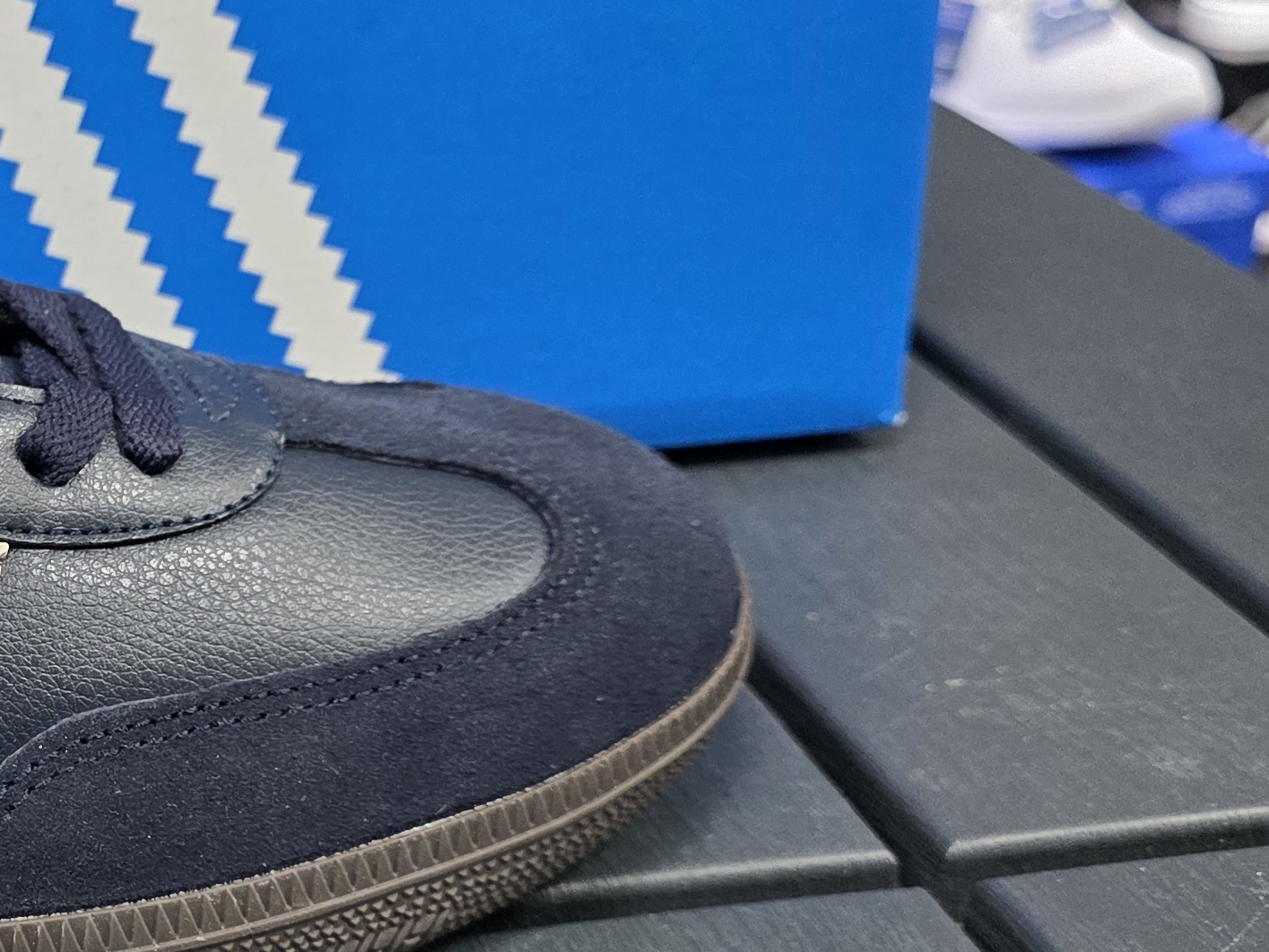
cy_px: 557
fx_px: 2383
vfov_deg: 22.6
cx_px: -219
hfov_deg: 26.7
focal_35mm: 65
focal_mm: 6.3
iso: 200
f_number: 1.7
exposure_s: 1/100
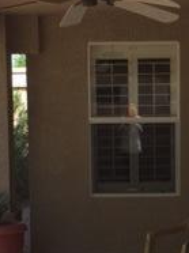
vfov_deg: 19.3
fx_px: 730
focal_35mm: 100
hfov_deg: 14.7
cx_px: 126
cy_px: 223
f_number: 2.2
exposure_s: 1/482
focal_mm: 4.15
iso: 32
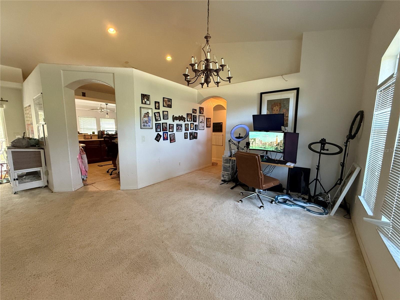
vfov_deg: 85.7
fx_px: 162
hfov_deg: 102.1
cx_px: 200
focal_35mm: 14
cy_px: 150
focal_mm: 2.22
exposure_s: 1/60
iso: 500
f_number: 2.2
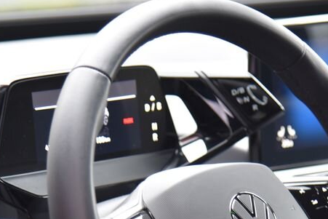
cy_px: 220
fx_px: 1905
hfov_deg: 9.8
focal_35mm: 209
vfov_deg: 6.6
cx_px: 201
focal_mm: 92
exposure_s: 1/25
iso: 500
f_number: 4
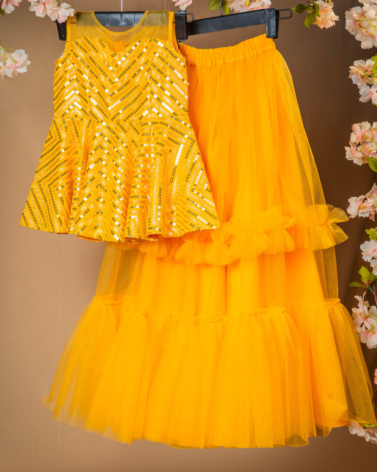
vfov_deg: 28.3
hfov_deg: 22.8
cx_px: 189
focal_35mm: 67
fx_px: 935
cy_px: 203
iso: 50
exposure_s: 1/200
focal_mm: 59
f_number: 8
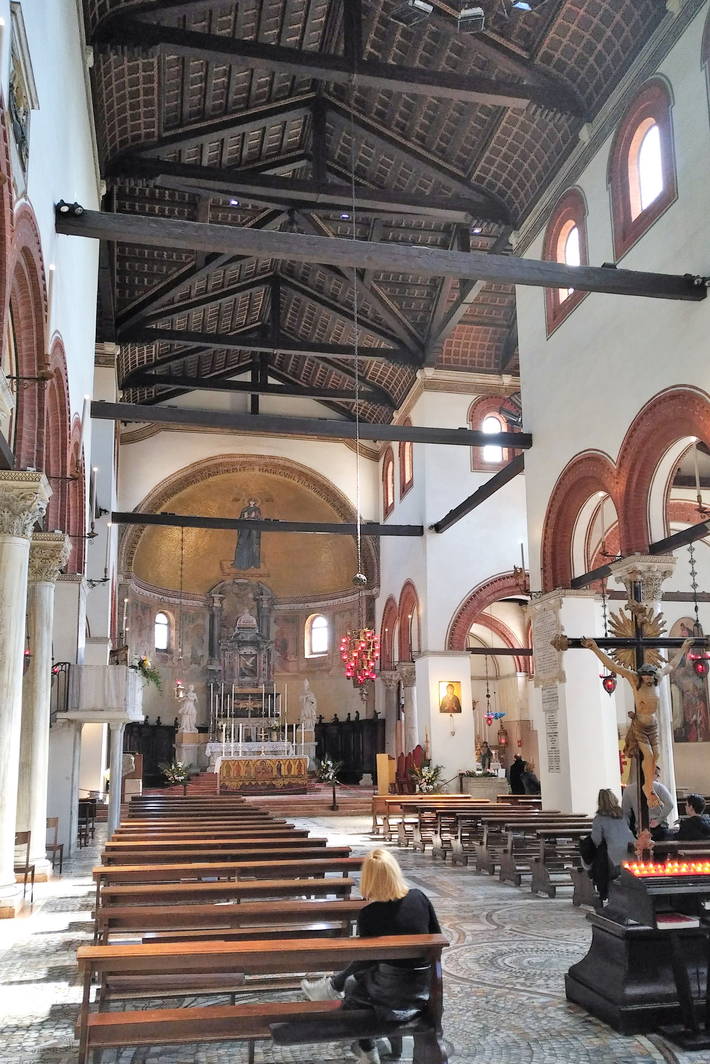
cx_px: 343
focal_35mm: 28
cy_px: 593
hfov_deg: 46.4
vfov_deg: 65.3
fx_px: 828
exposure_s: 1/30
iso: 341
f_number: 2
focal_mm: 4.52
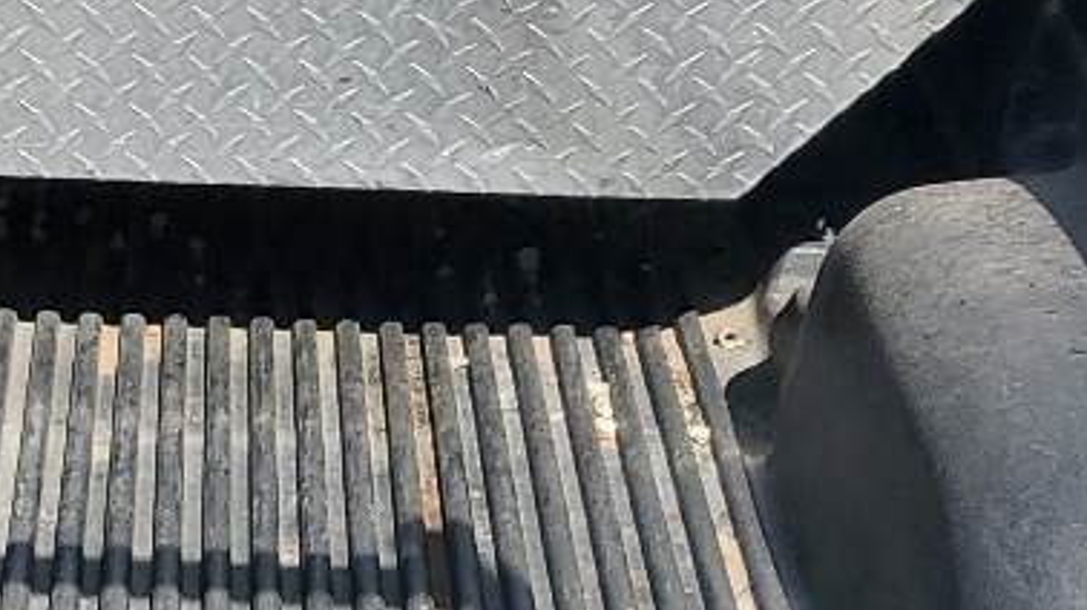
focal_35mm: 120
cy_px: 1191
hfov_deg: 17.4
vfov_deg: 9.5
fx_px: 3456
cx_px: -52
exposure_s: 1/3333
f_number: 1.5
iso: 50
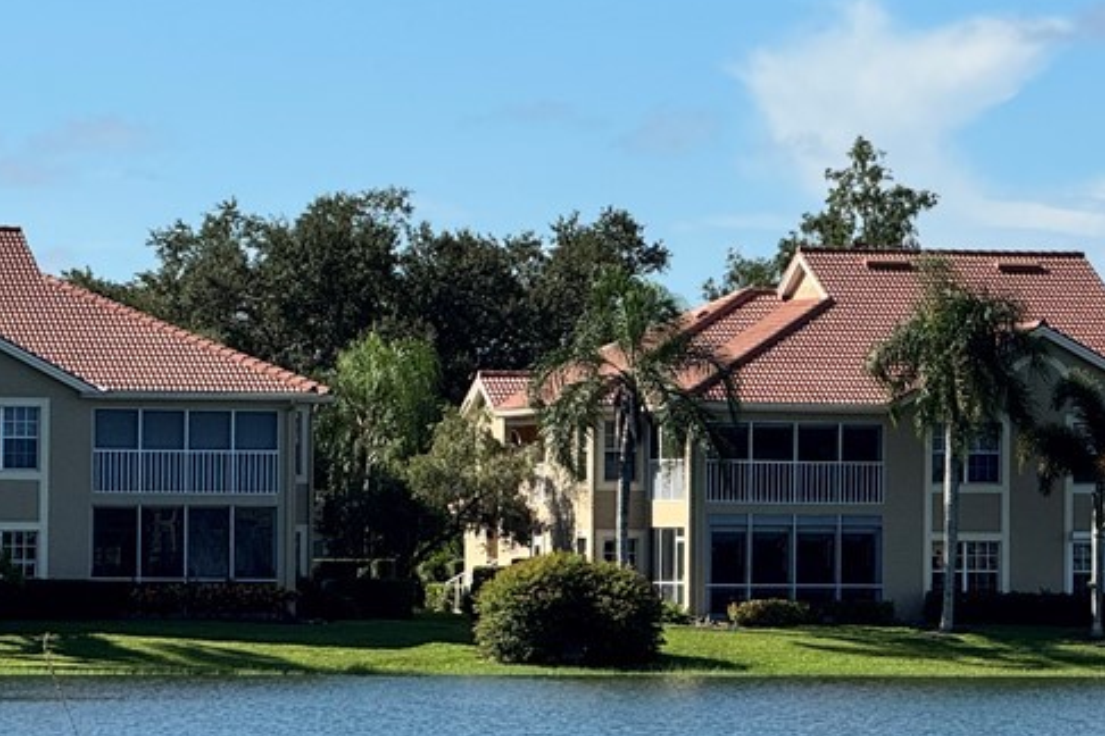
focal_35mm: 263
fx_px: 8072
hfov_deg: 7.8
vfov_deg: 5.2
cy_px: 348
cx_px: 1073
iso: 50
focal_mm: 15.66
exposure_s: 1/2146
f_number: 2.8
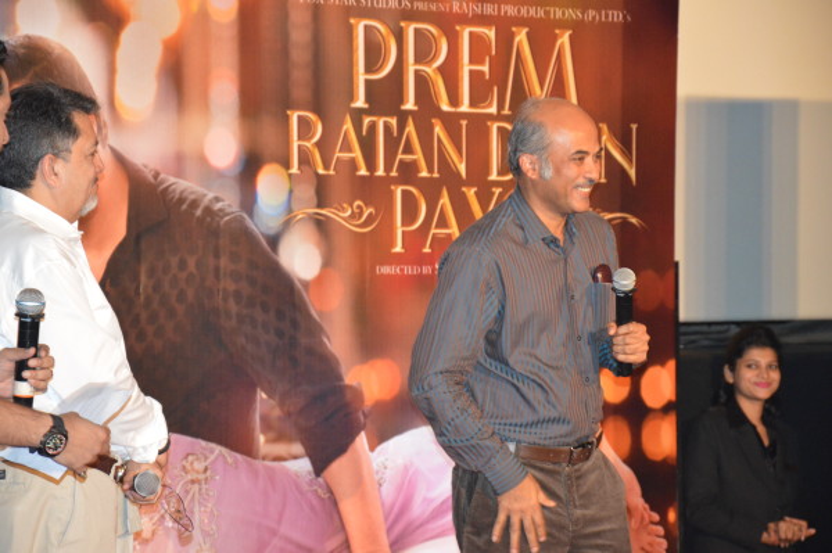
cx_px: 416
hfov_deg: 14.0
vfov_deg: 9.3
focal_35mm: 147
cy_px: 276
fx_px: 3394
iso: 2200
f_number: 5.6
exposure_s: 1/60
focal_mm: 98
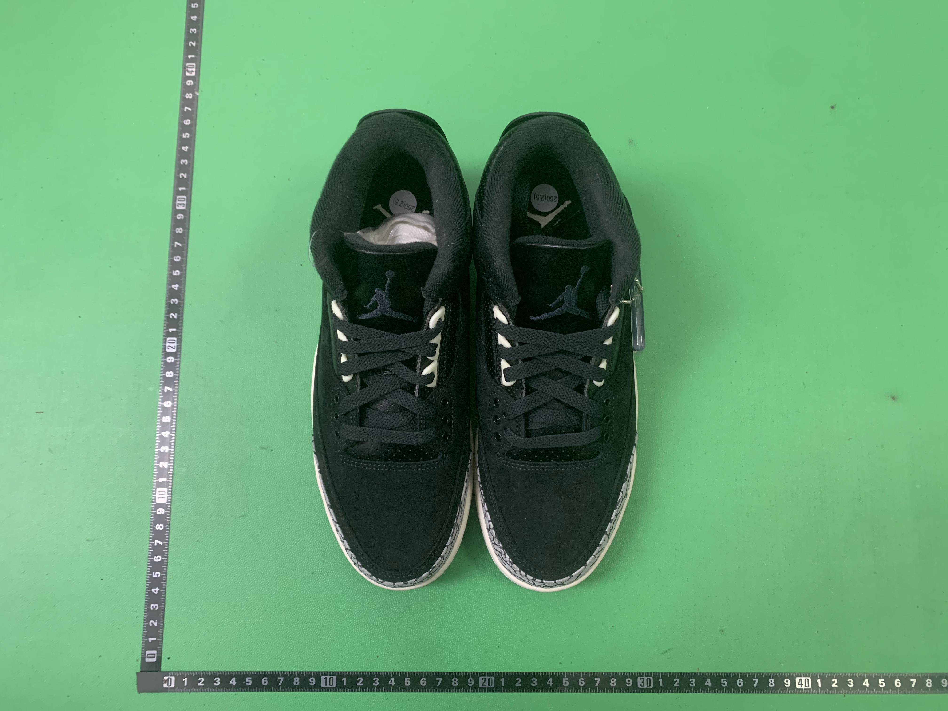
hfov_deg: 67.3
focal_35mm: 26
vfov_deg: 53.1
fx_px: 712
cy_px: 356
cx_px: 474
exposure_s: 1/60
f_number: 1.8
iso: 200
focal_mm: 4.25
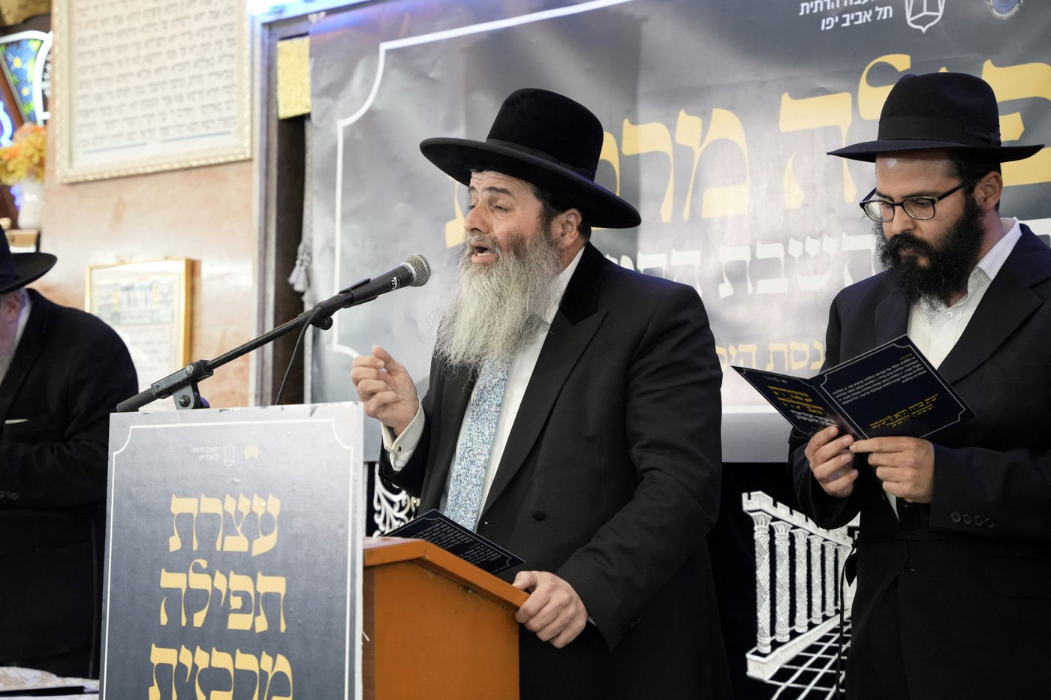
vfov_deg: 19.5
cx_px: 526
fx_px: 2043
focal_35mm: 70
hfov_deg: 28.8
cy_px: 350
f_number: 4
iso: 2500
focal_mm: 70
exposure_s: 1/200
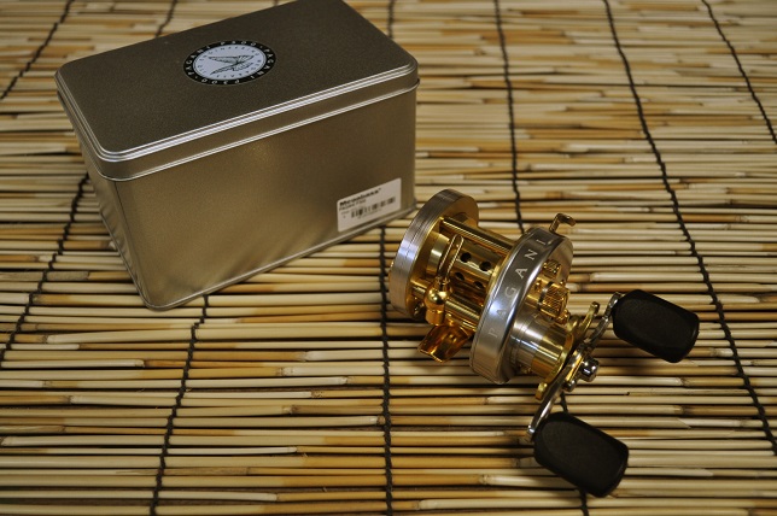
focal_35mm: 36
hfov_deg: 53.2
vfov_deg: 36.8
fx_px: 776
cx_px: 388
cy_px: 258
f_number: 4
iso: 560
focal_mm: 24
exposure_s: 1/60
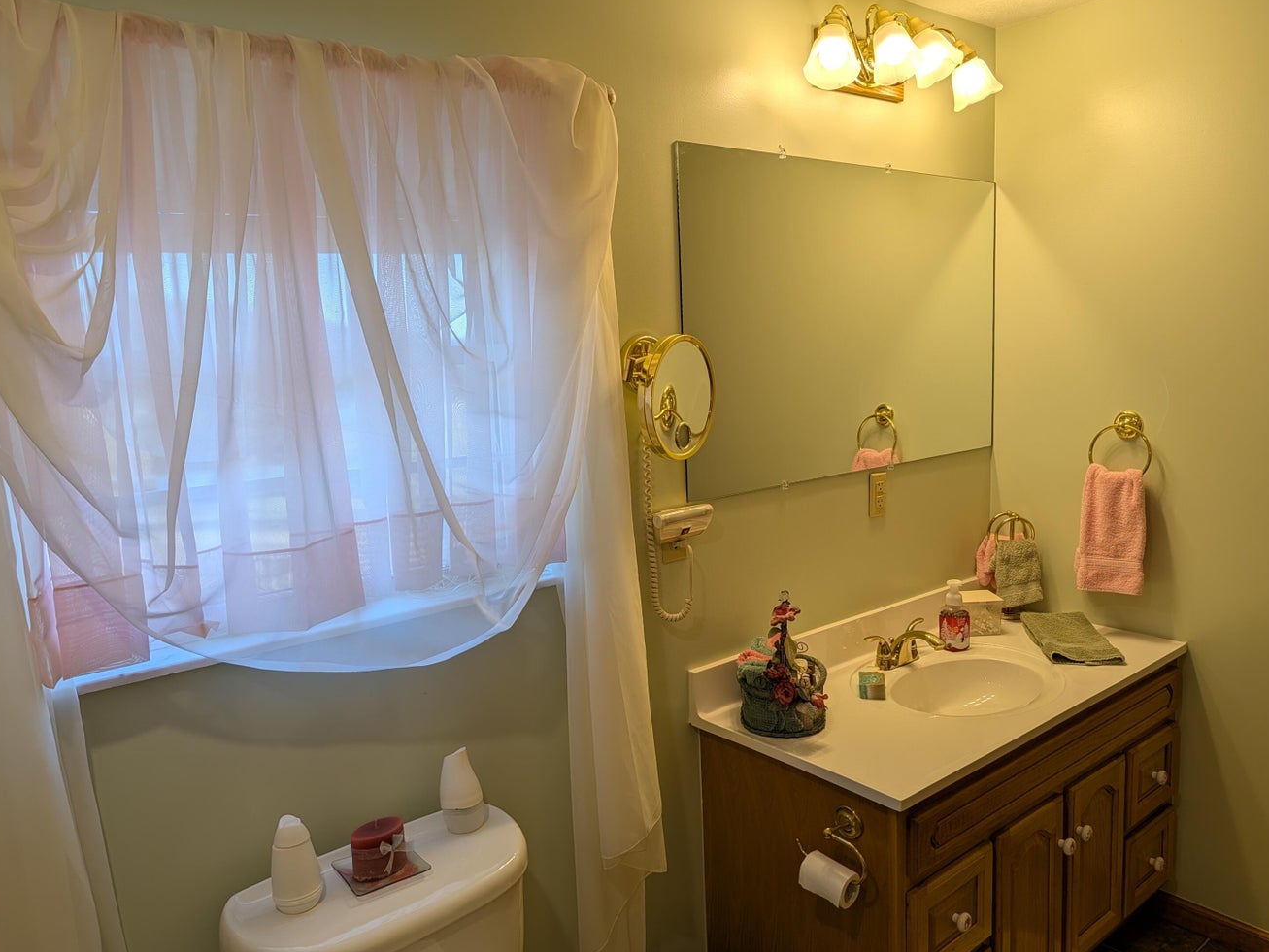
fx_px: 917
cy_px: 472
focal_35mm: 25
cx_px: 653
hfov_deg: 69.4
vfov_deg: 54.9
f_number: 1.68
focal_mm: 6.9
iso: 21
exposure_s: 1/160
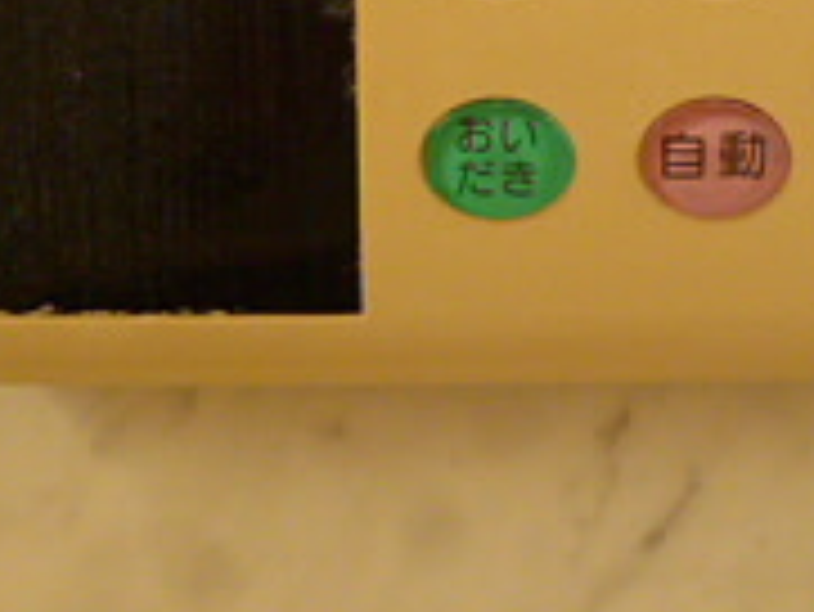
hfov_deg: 33.0
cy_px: 56
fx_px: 1341
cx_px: 625
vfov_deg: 24.9
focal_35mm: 57
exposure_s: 1/60
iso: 400
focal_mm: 4.3
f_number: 2.5
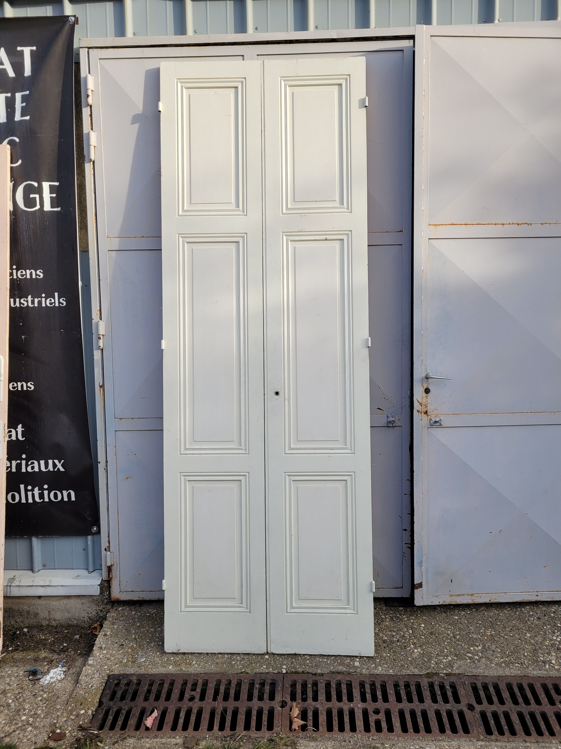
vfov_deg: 67.3
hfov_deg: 53.1
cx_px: 280
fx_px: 562
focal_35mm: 26
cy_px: 374
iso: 40
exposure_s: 1/662
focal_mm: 5.4
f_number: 1.8
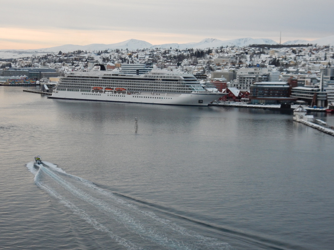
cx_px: 167
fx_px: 685
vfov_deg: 20.7
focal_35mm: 71
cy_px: 125
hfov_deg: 27.4
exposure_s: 1/250
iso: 360
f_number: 4.8
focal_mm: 12.6
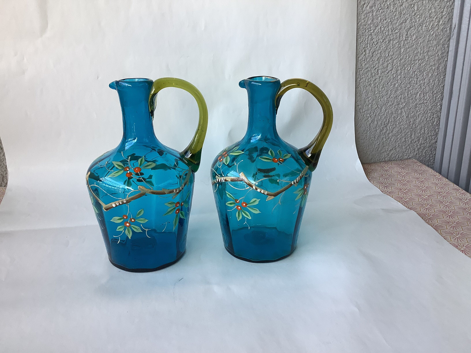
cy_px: 176
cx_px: 236
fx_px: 422
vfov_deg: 45.4
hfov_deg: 58.4
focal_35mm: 31
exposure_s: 1/120
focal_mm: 3.3
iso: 50
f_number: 2.4
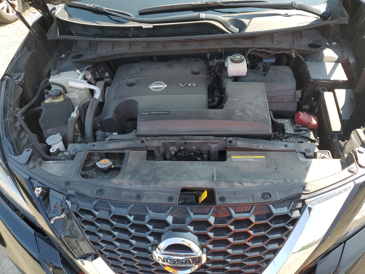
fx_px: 274
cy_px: 137
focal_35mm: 26
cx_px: 182
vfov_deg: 53.1
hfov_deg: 67.3
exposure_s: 1/476
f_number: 1.5
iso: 50
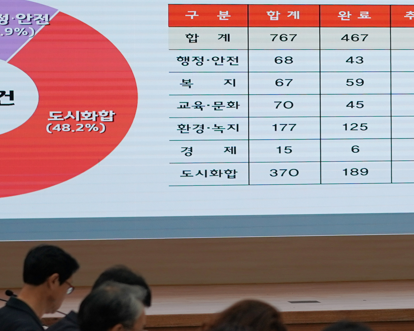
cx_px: 406
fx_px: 2463
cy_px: 57
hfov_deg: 9.5
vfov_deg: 7.7
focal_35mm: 201
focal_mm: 70
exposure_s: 1/400
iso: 400
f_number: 2.8
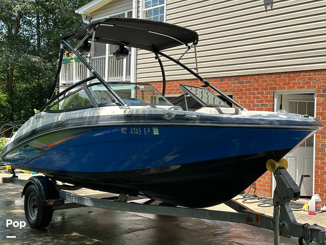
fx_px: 452
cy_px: 122
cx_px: 163
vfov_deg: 30.3
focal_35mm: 48
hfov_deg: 39.7
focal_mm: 6.86
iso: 64
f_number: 1.78
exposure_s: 1/1145
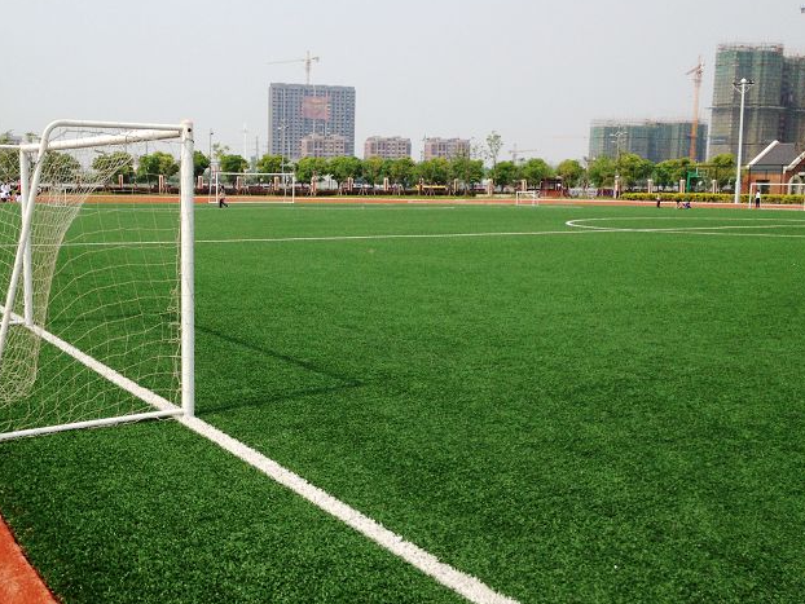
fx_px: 1047
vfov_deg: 32.2
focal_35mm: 45
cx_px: 325
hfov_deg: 41.9
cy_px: 309
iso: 50
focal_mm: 4.28
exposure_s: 1/2208
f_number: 2.4
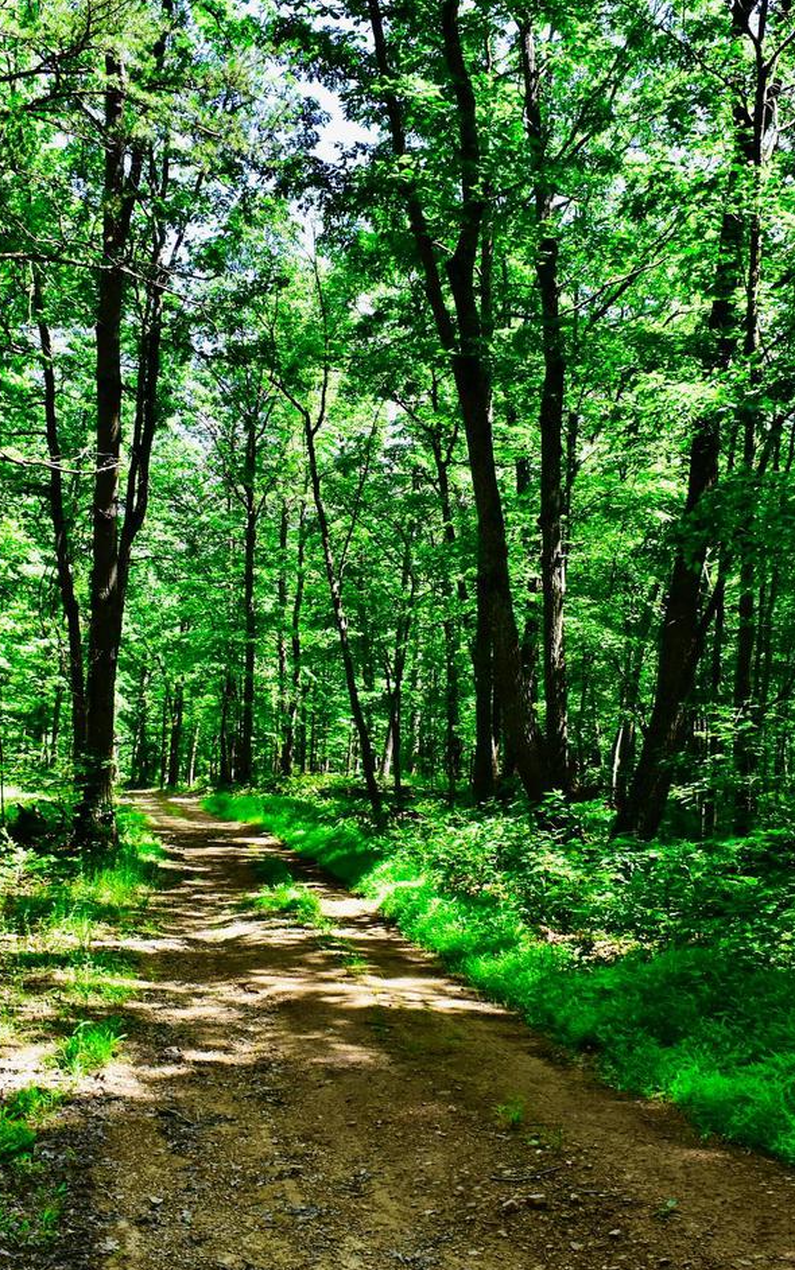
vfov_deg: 47.2
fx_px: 1455
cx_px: 411
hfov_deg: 30.6
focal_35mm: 42
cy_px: 628
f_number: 10
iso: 400
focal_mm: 18
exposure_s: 1/100
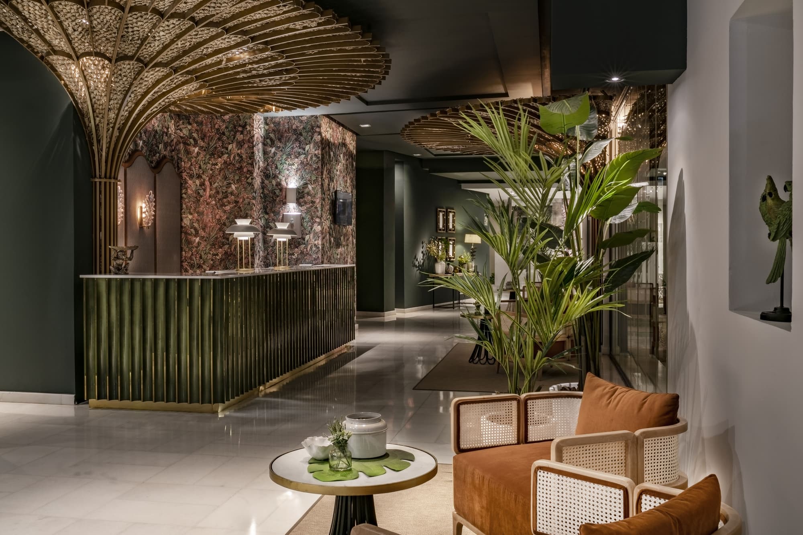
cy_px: 268
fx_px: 714
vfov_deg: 41.1
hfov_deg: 58.7
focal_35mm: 32
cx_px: 402
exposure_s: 1.6
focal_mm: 32
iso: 100
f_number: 14
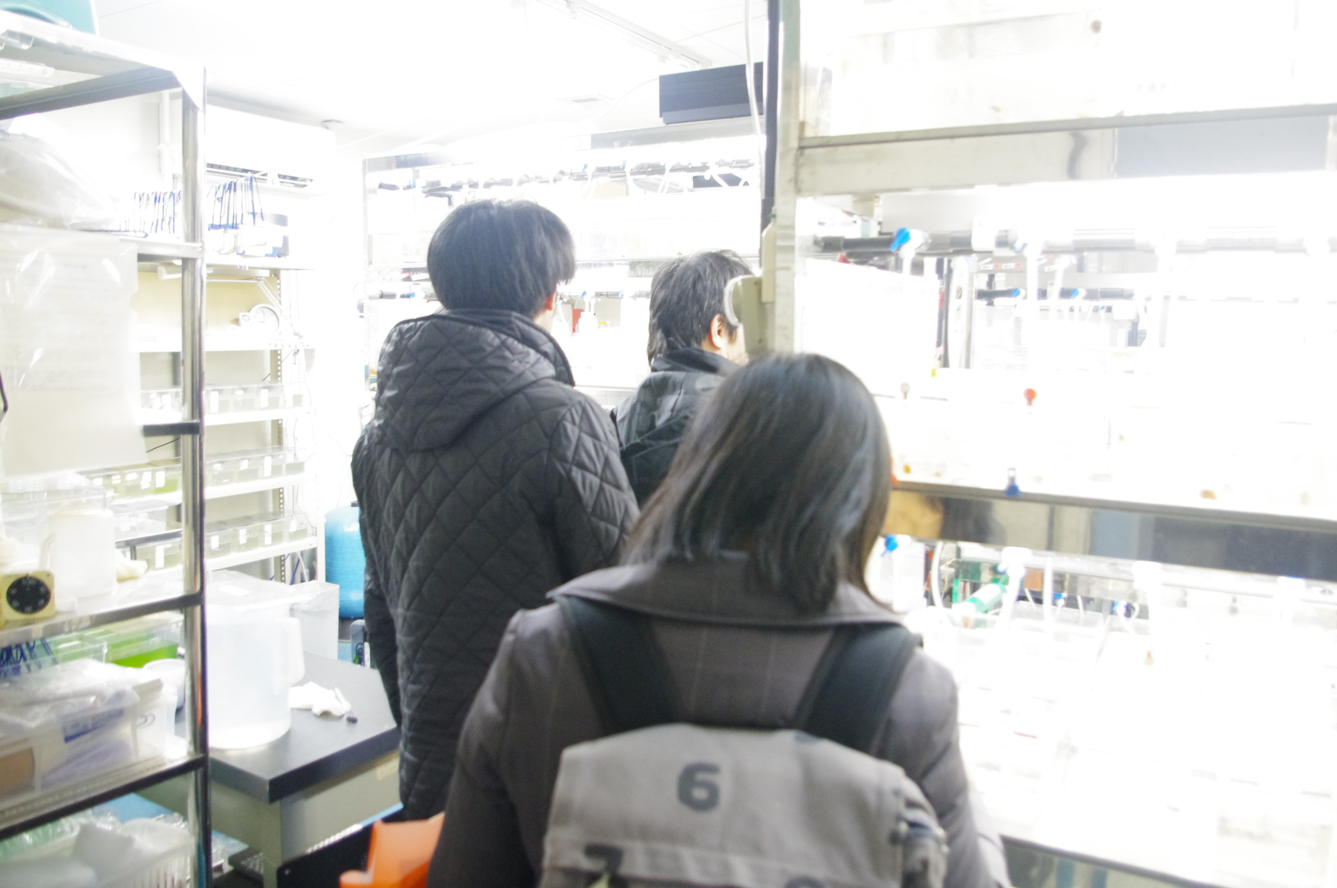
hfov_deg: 67.4
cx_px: 668
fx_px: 1002
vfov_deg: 47.8
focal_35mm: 27
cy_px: 444
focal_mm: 18
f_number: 3.5
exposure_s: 1/30
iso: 2000
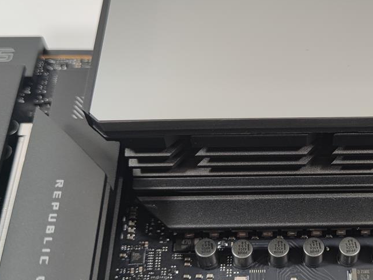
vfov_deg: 25.1
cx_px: 322
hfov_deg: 31.9
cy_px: 182
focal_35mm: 58
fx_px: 625
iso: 78
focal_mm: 6.78
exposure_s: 1/100
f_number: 1.85
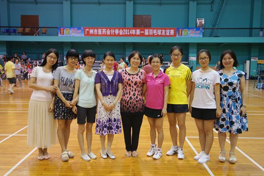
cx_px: 132
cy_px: 88
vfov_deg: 37.9
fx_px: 257
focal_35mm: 35
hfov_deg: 54.4
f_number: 4
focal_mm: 35
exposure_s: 1/30
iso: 400
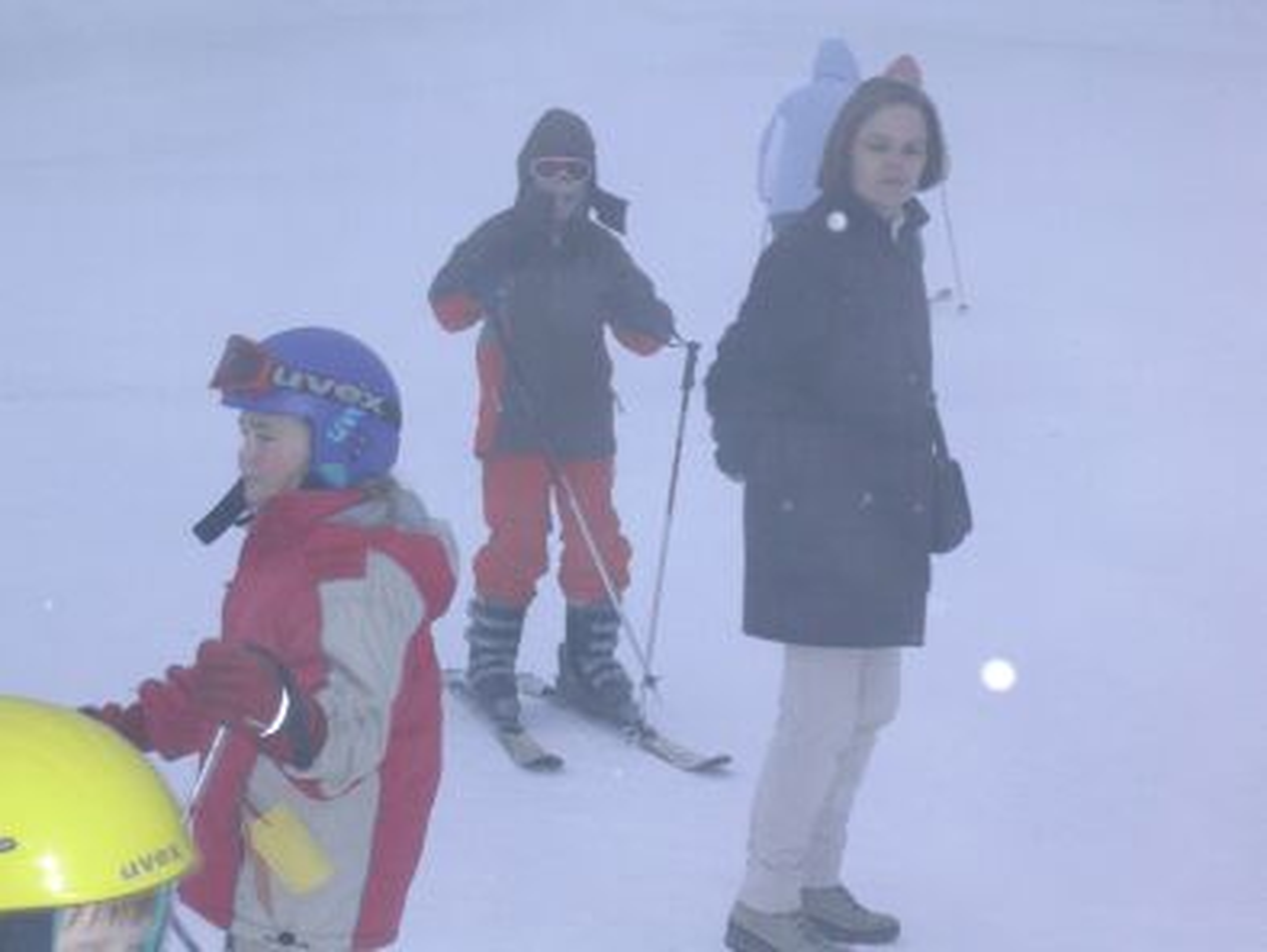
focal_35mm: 106
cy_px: 476
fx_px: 3882
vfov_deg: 14.0
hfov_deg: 18.5
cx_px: 634
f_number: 4.7
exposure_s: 1/67.8
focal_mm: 16.1
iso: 178
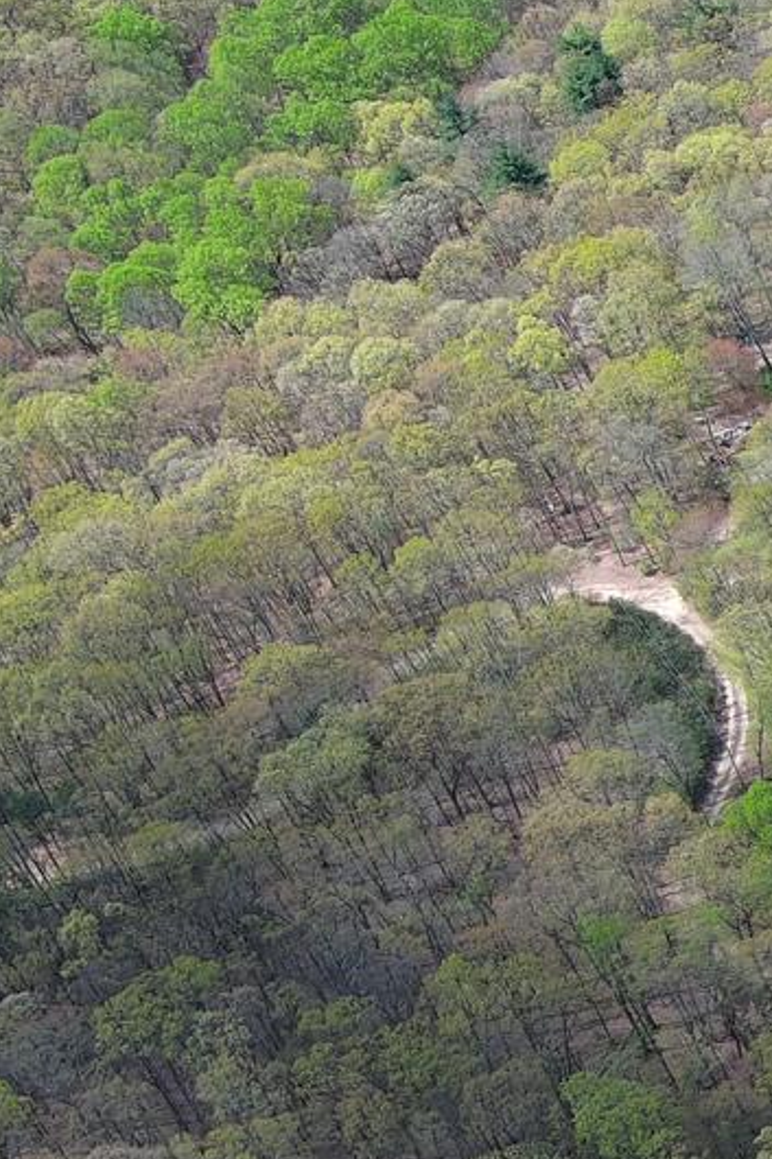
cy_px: 780
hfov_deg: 10.0
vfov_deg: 18.2
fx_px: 3605
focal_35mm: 112
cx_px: 2082
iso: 100
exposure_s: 1/641
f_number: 2.8
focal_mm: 10.57
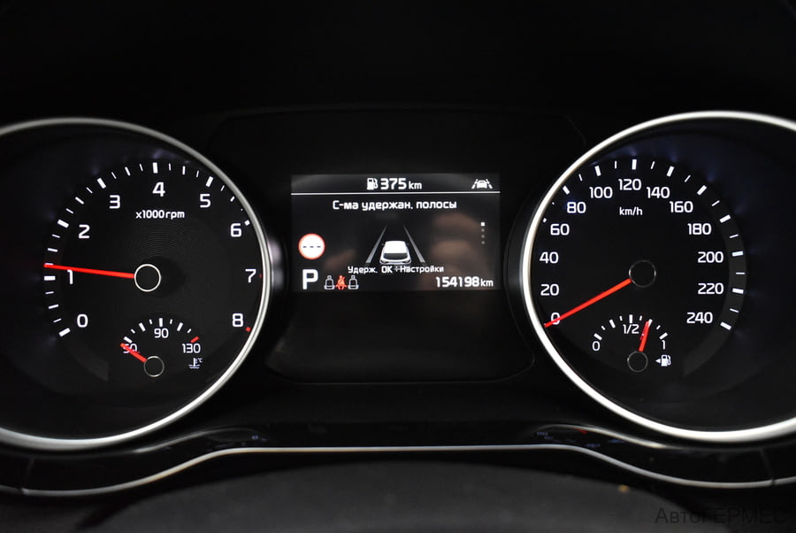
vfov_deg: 37.0
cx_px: 398
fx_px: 797
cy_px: 266
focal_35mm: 36
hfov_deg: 53.1
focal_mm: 24
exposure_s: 1/60
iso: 4500
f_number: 3.8
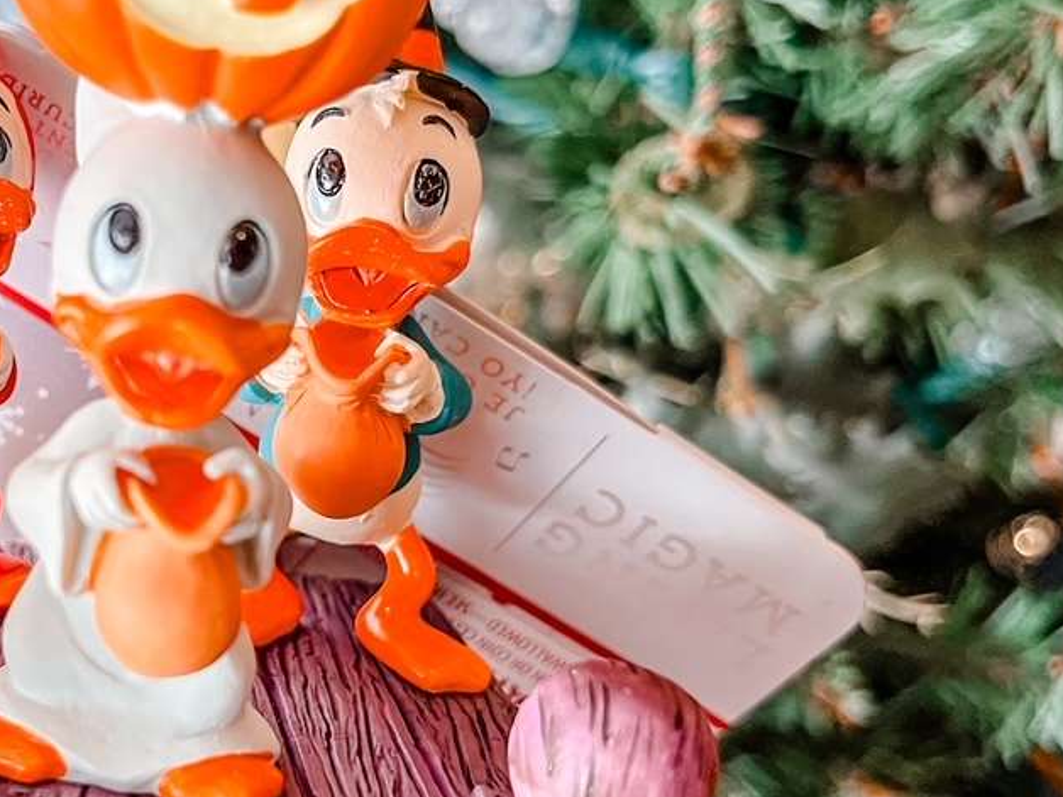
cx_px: 186
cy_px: 418
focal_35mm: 53
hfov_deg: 34.8
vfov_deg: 27.5
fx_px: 1628
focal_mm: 5.1
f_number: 1.6
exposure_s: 1/60
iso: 100
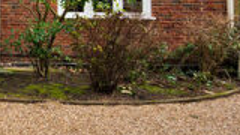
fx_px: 407
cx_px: -236
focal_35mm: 64
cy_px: -86
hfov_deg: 19.4
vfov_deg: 16.6
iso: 400
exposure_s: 1/200
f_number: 5.6
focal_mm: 14
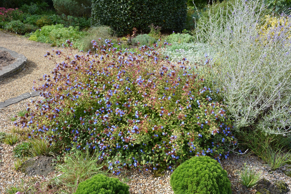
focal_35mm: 39
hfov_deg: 49.6
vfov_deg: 34.2
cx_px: 146
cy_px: 97
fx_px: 315
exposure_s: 1/250
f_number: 8
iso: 180
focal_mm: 26
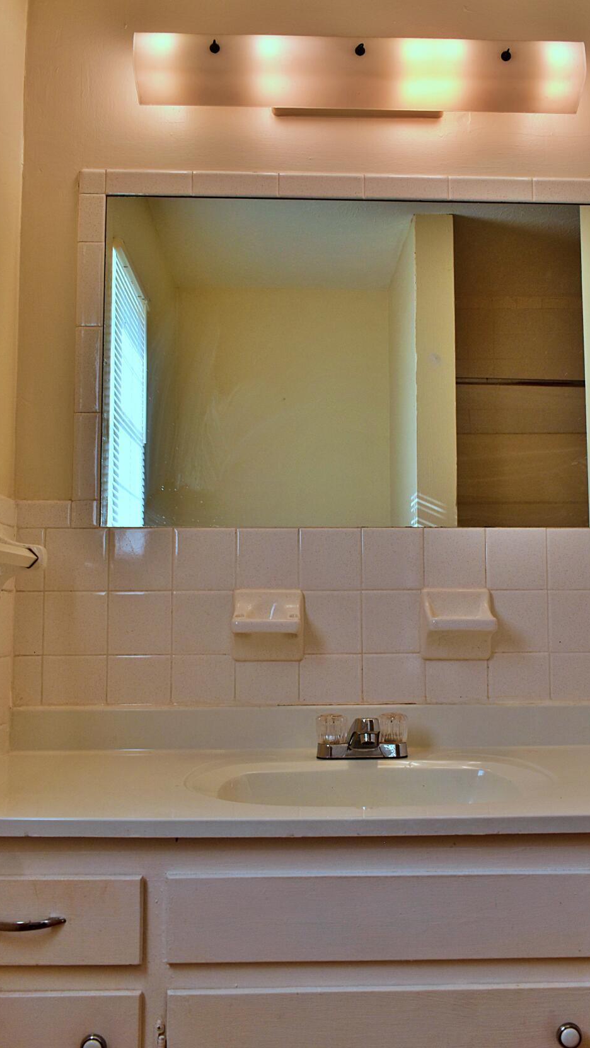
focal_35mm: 34
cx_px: 353
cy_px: 529
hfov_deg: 34.5
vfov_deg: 58.0
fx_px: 946
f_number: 6.3
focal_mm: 18
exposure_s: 1/200
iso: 200
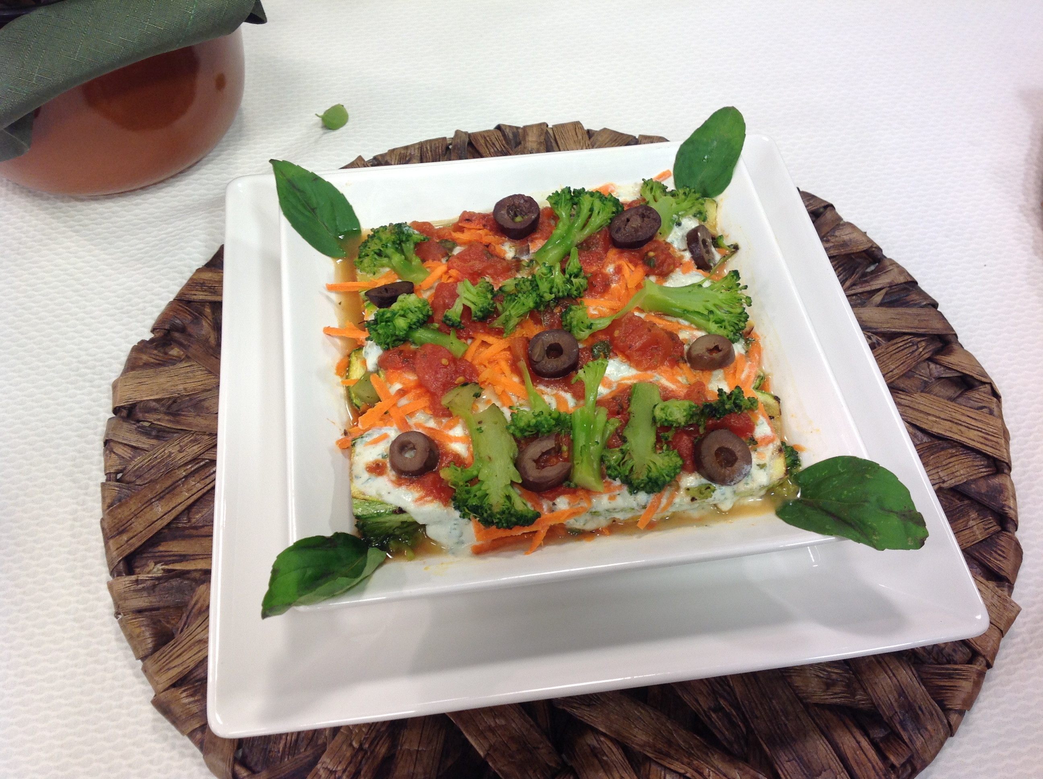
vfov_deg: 40.6
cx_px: 522
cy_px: 390
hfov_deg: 52.7
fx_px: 1053
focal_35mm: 35
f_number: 2.4
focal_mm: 4.28
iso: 64
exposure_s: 1/40
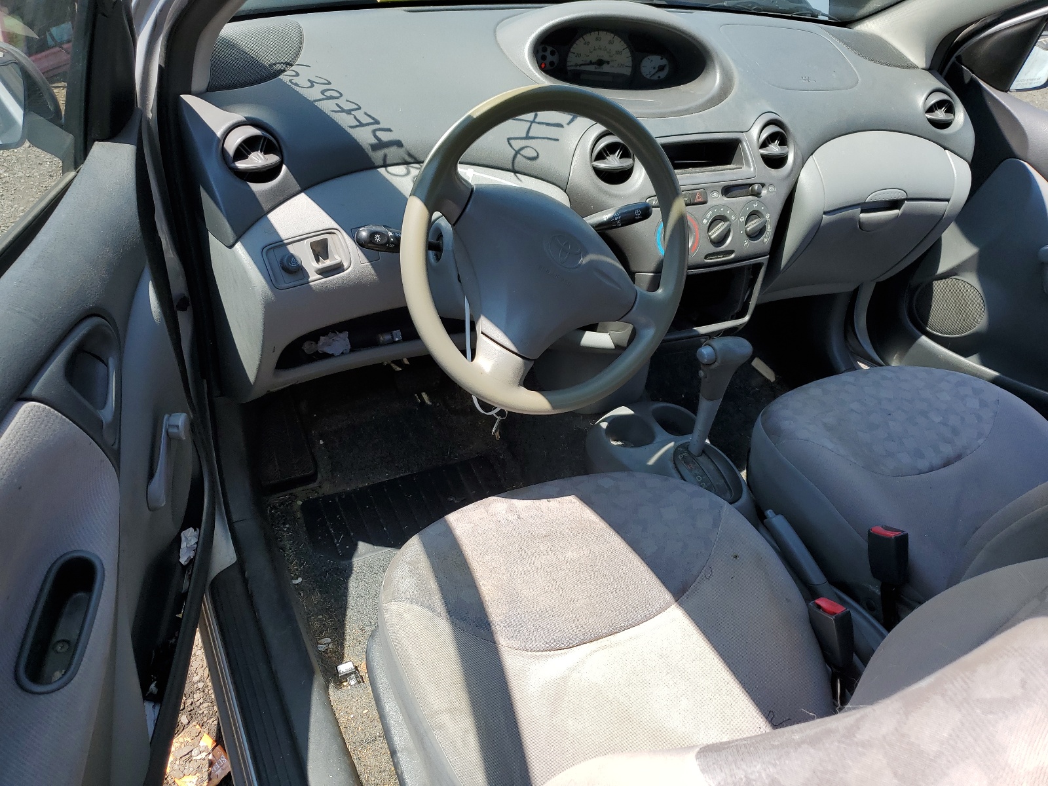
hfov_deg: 67.3
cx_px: 524
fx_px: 787
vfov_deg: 53.1
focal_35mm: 26
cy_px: 393
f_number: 1.5
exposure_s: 1/1111
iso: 50
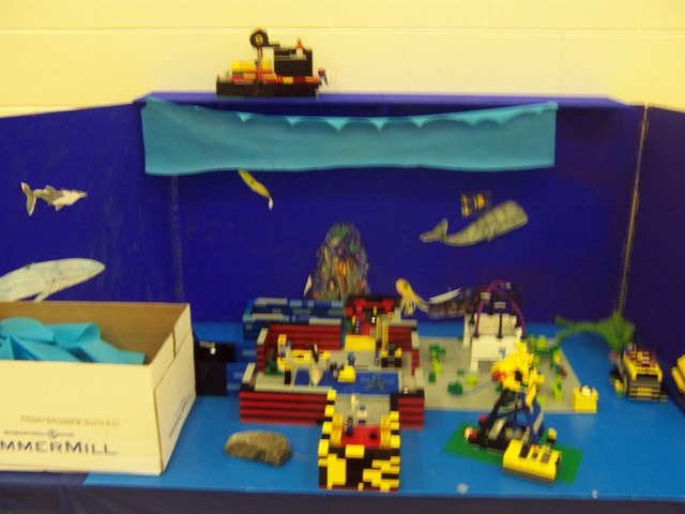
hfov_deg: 51.4
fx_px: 712
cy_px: 257
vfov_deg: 39.7
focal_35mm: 36
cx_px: 342
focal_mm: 5.6
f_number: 2.8
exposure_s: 1/8
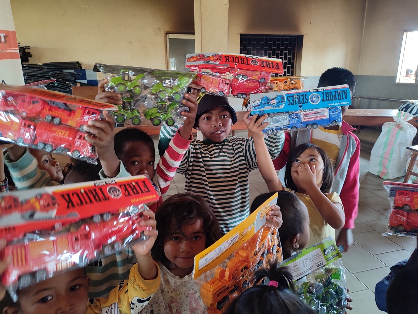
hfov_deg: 71.6
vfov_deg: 56.8
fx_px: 290
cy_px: 157
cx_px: 209
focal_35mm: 24
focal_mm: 5.89
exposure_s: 1/21
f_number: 1.89
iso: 269
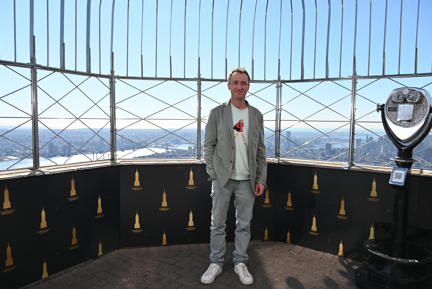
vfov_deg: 46.4
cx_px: 216
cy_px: 144
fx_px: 336
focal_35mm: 28
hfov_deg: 65.5
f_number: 10
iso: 100
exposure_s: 1/200
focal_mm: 28
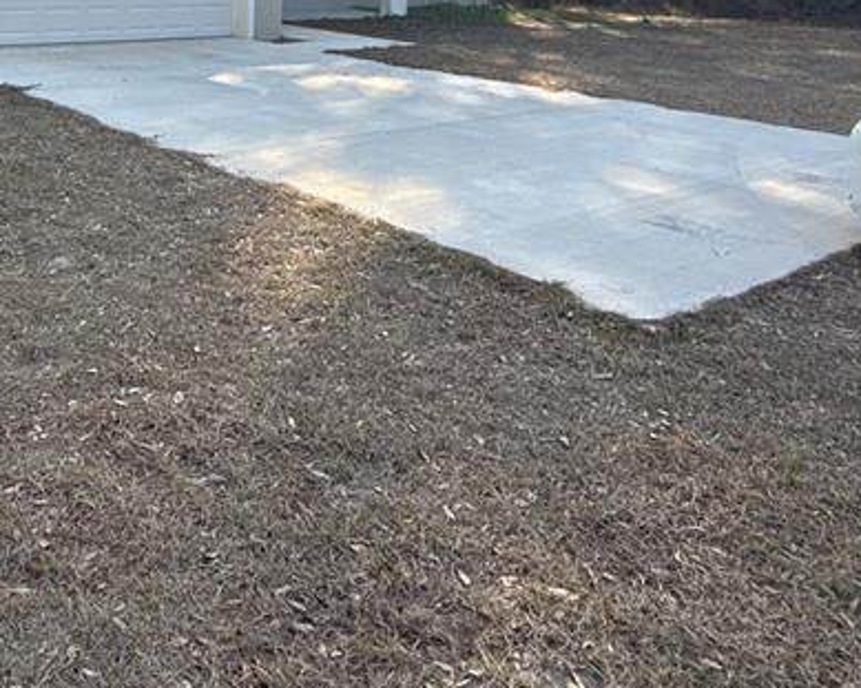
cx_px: 71
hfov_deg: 45.2
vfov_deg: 36.7
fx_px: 917
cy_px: -7
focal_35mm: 36
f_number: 2.2
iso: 64
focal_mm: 2.22
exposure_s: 1/468
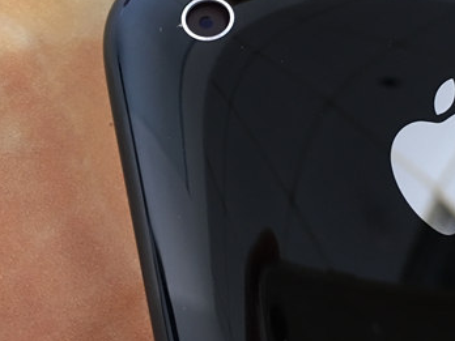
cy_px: 119
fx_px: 657
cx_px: 339
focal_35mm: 50
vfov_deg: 28.9
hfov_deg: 37.3
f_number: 2.2
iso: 100
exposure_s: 1/17
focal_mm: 4.15
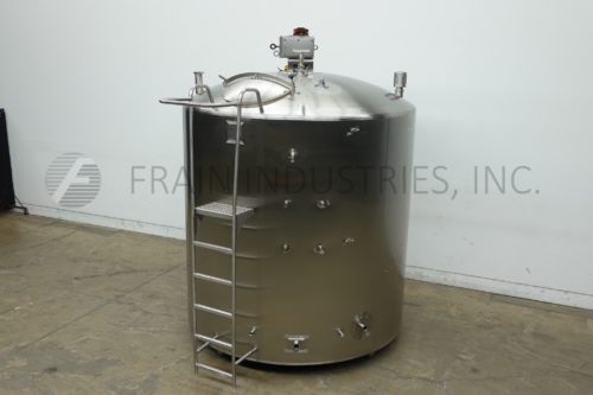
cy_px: 198
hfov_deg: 51.9
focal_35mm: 37
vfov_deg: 35.9
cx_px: 296
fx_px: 609
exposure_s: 1/40
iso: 125
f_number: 3.5
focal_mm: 13.56
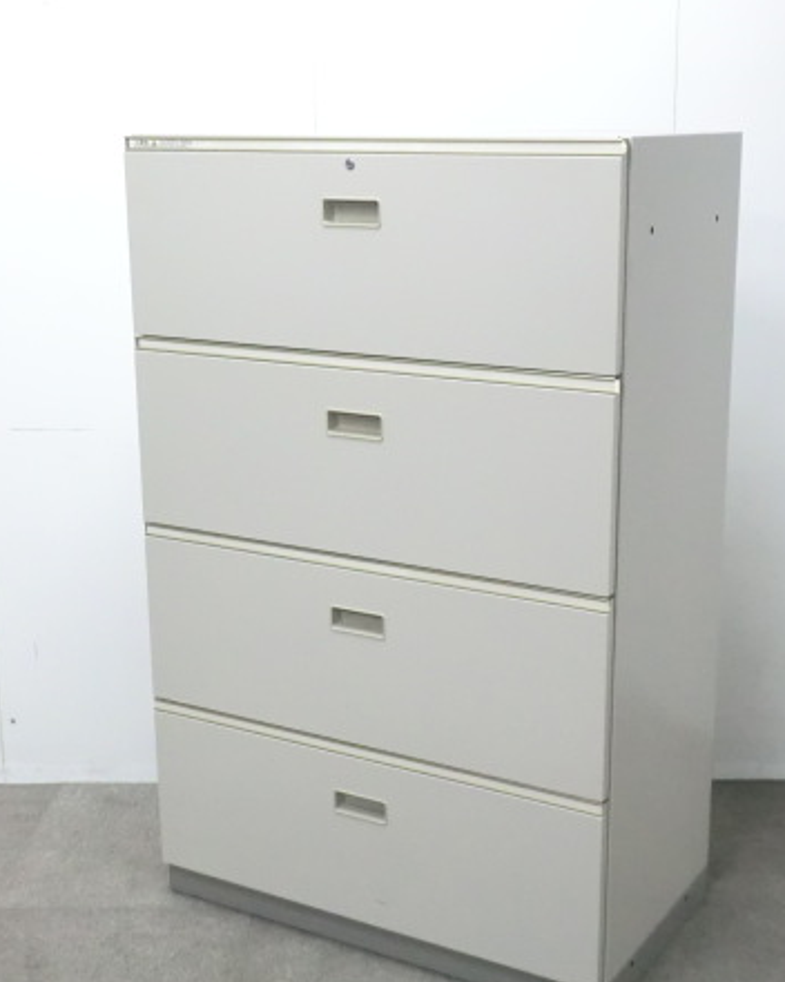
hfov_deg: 28.1
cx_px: 435
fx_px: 1568
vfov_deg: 34.7
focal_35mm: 54
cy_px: 491
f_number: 3.9
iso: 800
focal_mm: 6.9
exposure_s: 1/50
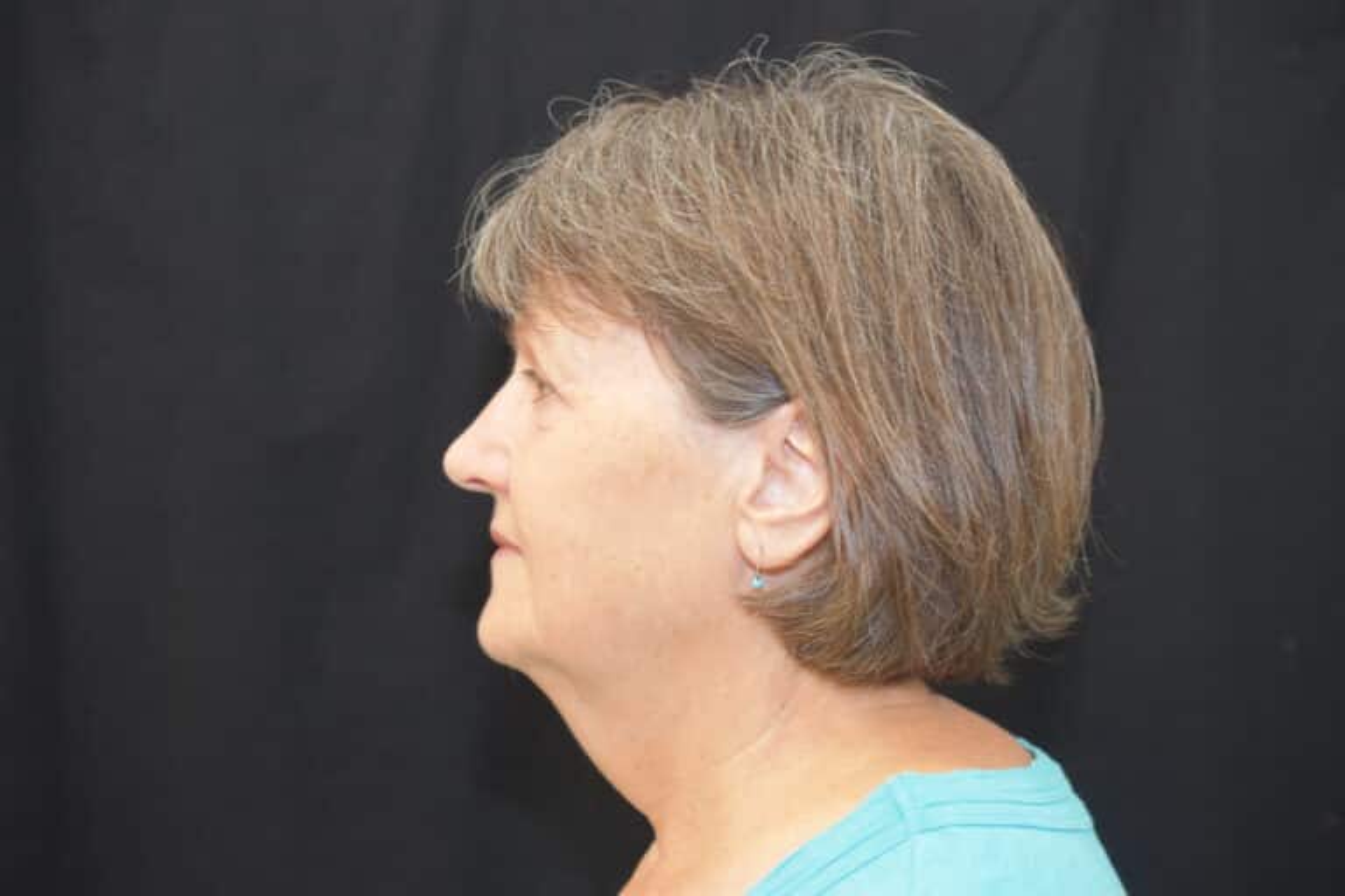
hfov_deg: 33.4
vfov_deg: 22.6
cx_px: 672
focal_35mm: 60
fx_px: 2241
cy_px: 448
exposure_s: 1/60
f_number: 4
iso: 800
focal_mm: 40
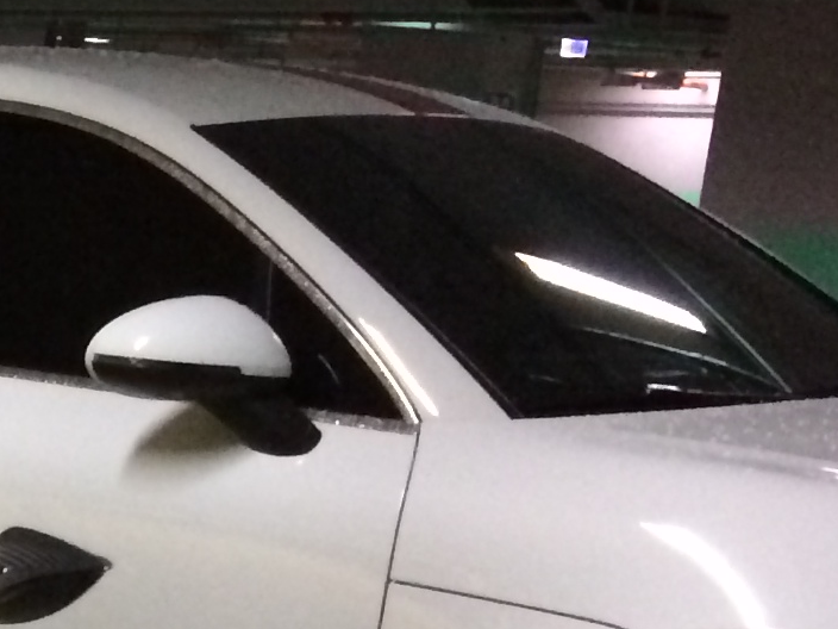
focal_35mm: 139
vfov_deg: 10.3
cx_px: -852
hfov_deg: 12.5
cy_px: 969
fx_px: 3365
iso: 320
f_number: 2.2
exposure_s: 1/15
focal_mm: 4.12
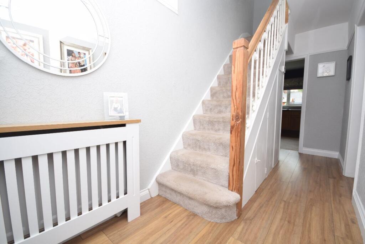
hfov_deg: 100.4
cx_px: 182
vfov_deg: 77.3
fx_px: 152
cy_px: 122
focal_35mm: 15
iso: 100
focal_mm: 10
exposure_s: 1/60
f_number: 4
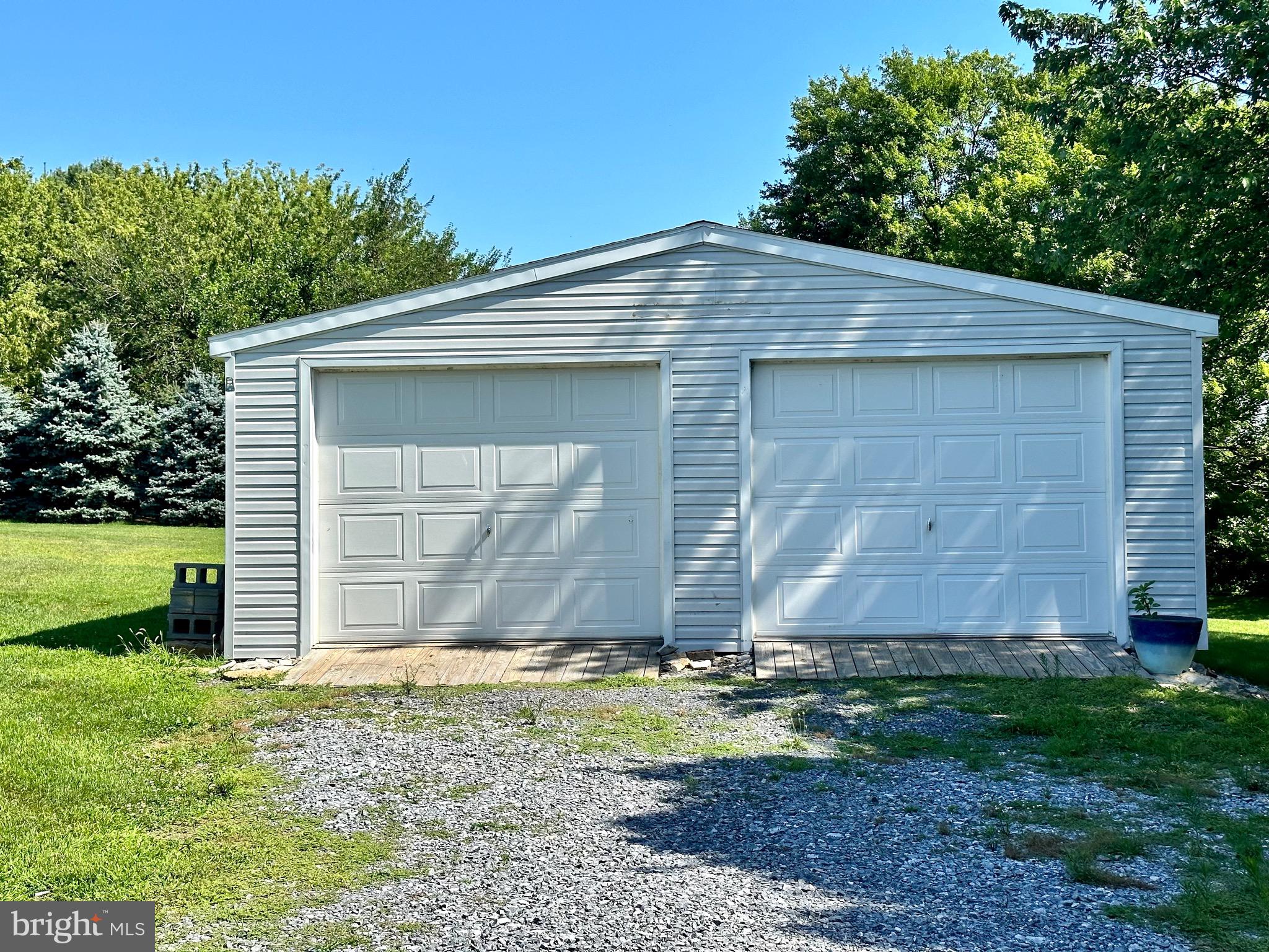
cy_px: 476
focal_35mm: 48
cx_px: 634
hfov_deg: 39.7
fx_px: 1760
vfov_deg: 30.3
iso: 64
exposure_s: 1/2976
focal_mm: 6.86
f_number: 1.78
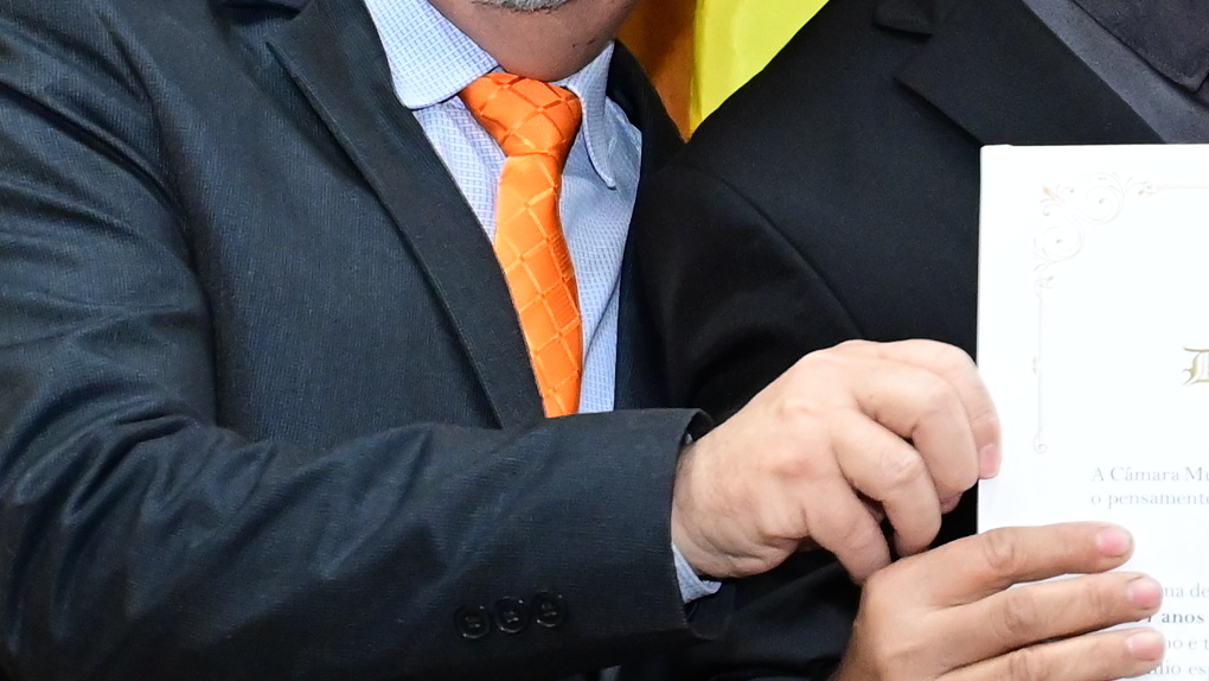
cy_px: 348
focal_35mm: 227
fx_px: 7278
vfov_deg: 5.4
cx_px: 1281
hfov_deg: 9.4
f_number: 4.5
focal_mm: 50
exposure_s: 1/125
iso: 4000
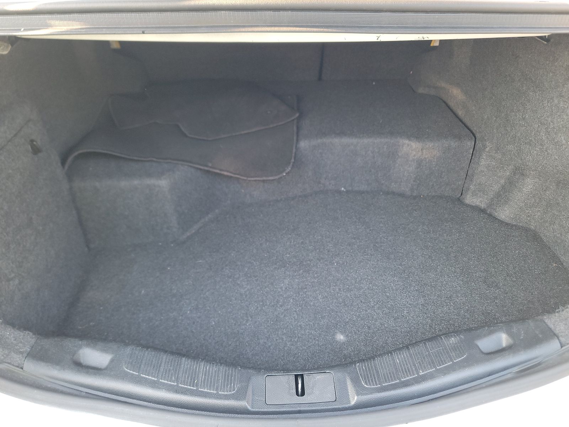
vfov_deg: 56.8
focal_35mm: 24
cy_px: 214
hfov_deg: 71.6
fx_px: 394
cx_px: 284
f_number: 1.8
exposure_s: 1/59
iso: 381
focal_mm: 6.7
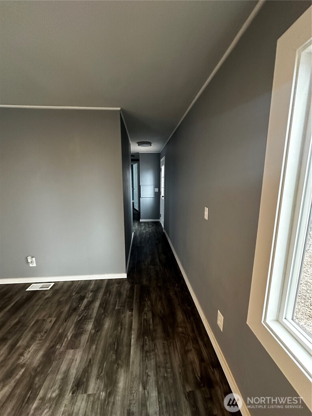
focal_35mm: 14
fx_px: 168
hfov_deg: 85.7
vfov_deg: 102.1
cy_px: 208
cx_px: 156
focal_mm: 2.22
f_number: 2.2
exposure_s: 1/60
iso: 640
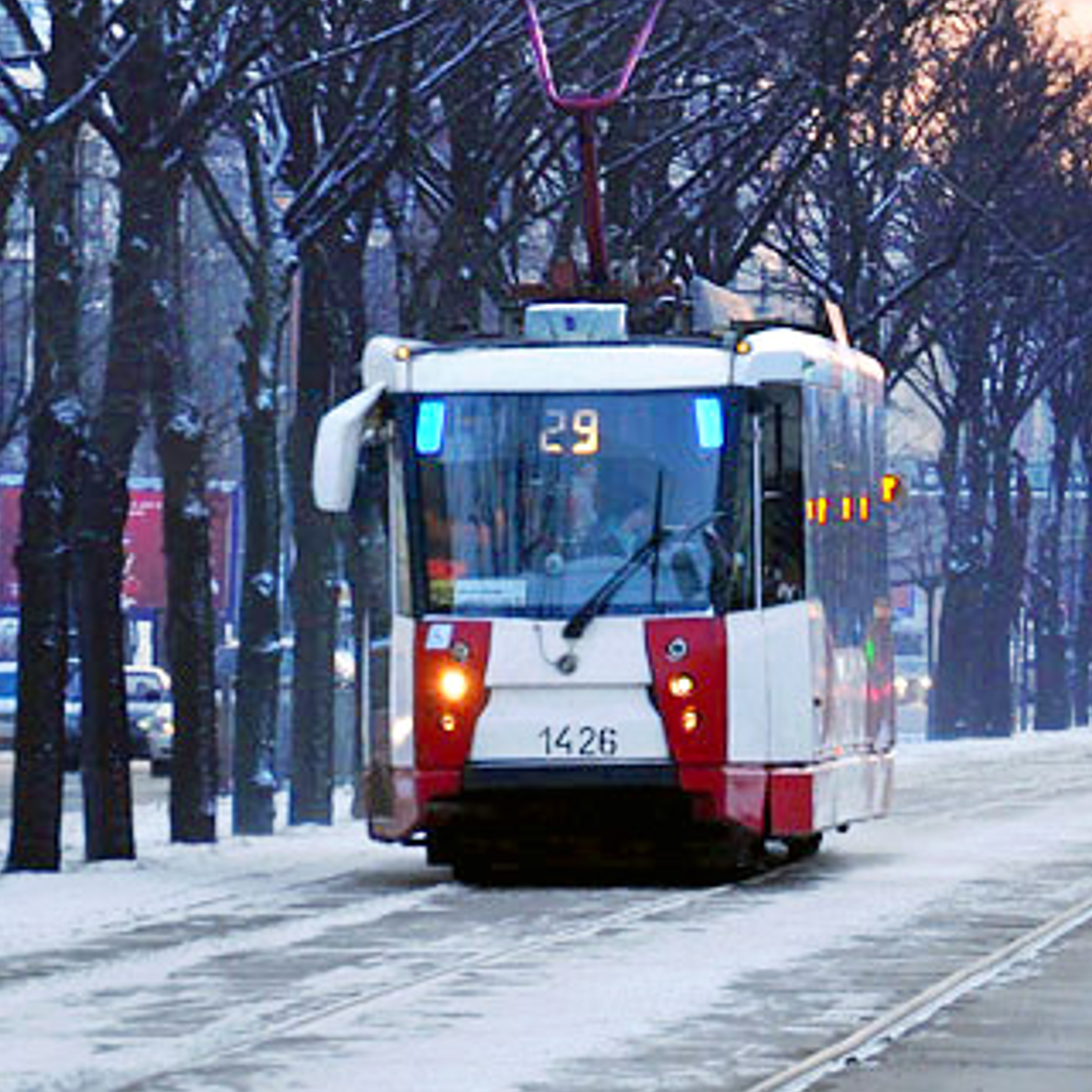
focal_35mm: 502
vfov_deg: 3.5
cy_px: 29
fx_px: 17902
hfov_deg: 3.5
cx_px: 573
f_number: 5.6
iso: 400
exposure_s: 1/125
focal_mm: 105
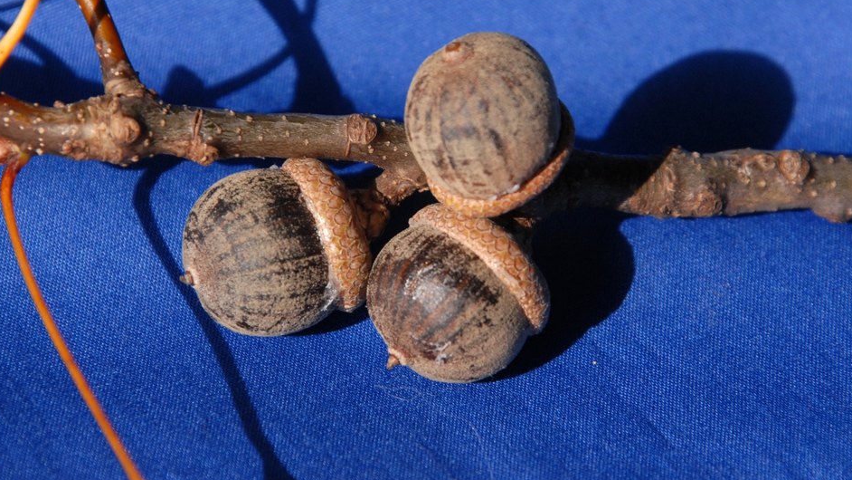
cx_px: 438
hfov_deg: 6.0
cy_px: 184
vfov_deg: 3.4
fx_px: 8111
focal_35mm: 359
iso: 400
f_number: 10
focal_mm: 210
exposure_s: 1/350
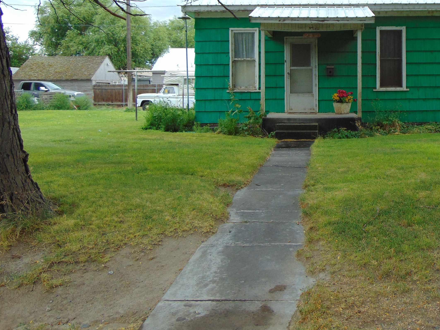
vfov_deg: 39.1
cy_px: 103
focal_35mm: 36
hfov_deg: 49.8
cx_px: 314
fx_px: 458
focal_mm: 4.5
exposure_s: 1/250
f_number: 3
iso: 80
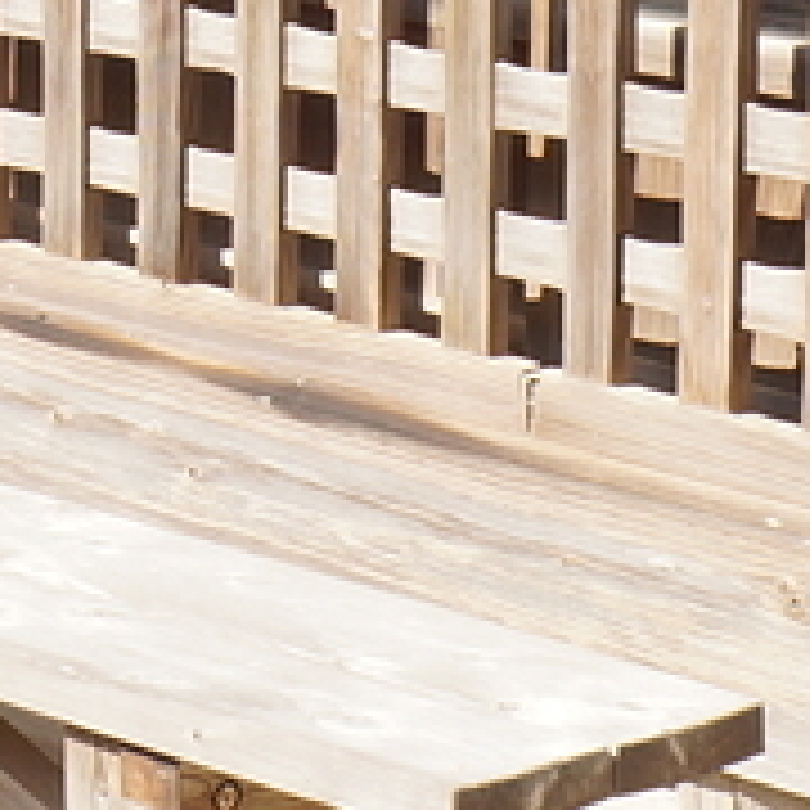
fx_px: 4708
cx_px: -756
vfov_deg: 9.6
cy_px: -310
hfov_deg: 9.3
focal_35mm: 178
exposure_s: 1/200
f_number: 8
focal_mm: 21
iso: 200
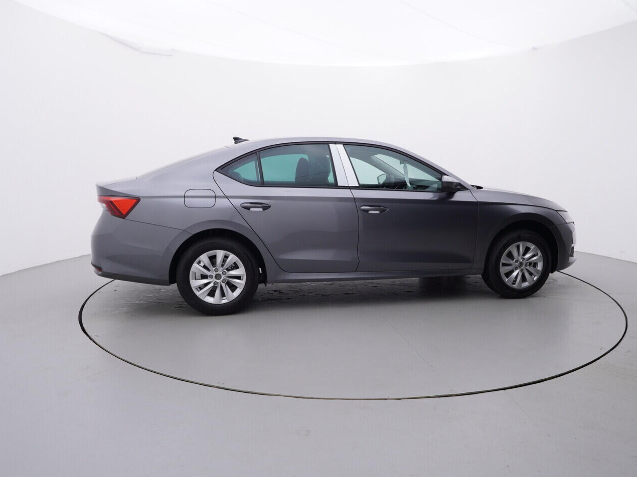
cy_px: 238
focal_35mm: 25
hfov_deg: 70.3
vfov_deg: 55.7
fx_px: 452
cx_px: 335
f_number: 5
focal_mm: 15
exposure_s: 1/80
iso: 200
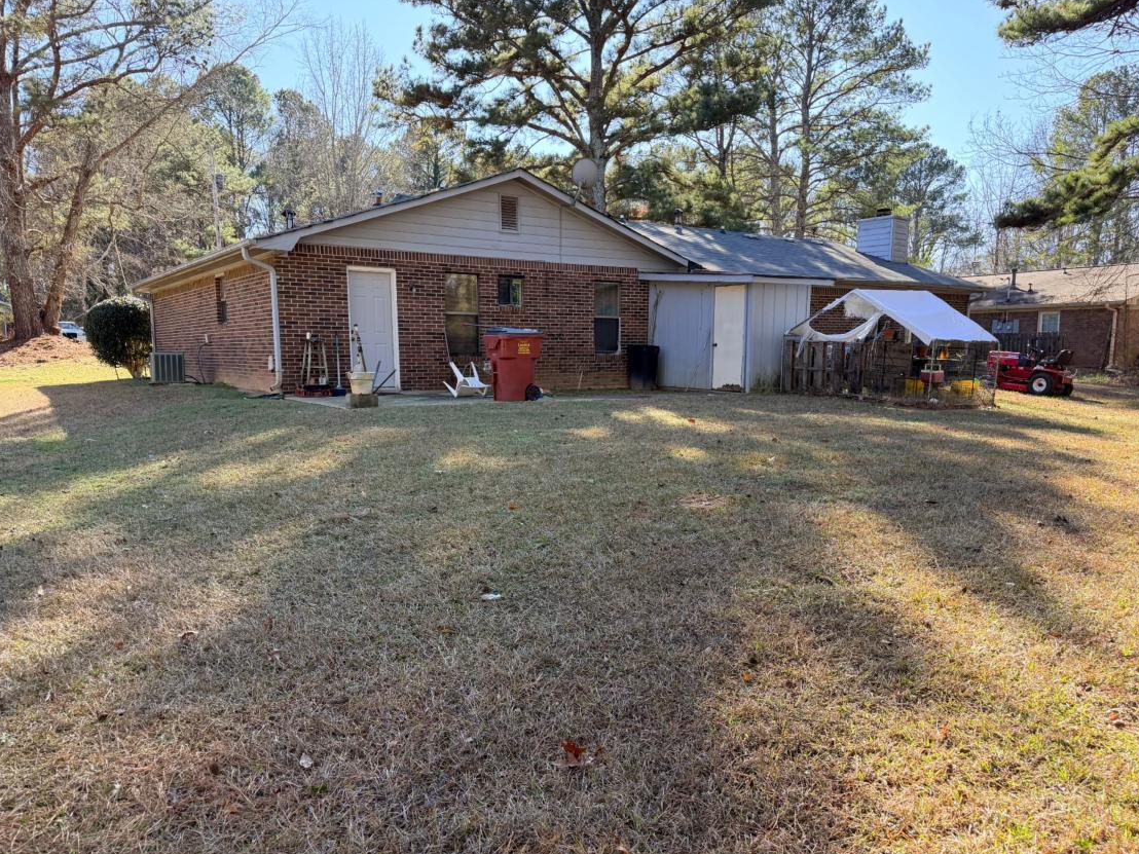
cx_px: 567
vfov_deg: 53.0
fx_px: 856
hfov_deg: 67.3
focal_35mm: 26
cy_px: 459
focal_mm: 6.76
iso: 100
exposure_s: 1/796
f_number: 1.78
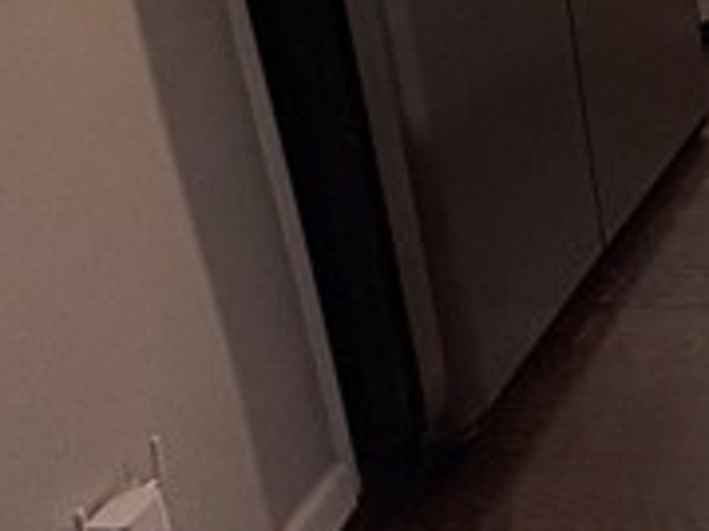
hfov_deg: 26.2
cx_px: 1097
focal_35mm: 50
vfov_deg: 22.8
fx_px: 1023
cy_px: -297
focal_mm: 2.22
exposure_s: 1/60
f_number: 2.2
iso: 200
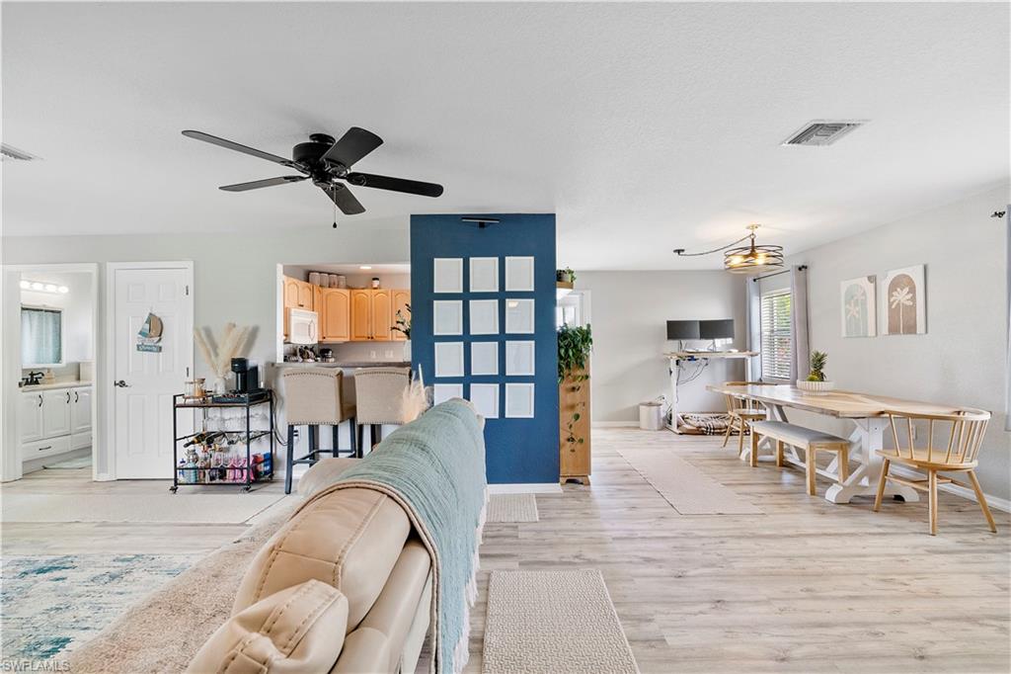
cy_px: 337
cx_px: 506
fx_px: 505
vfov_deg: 67.3
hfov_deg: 90.0
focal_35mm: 18
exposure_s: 1/20
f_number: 8
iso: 500
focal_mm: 18
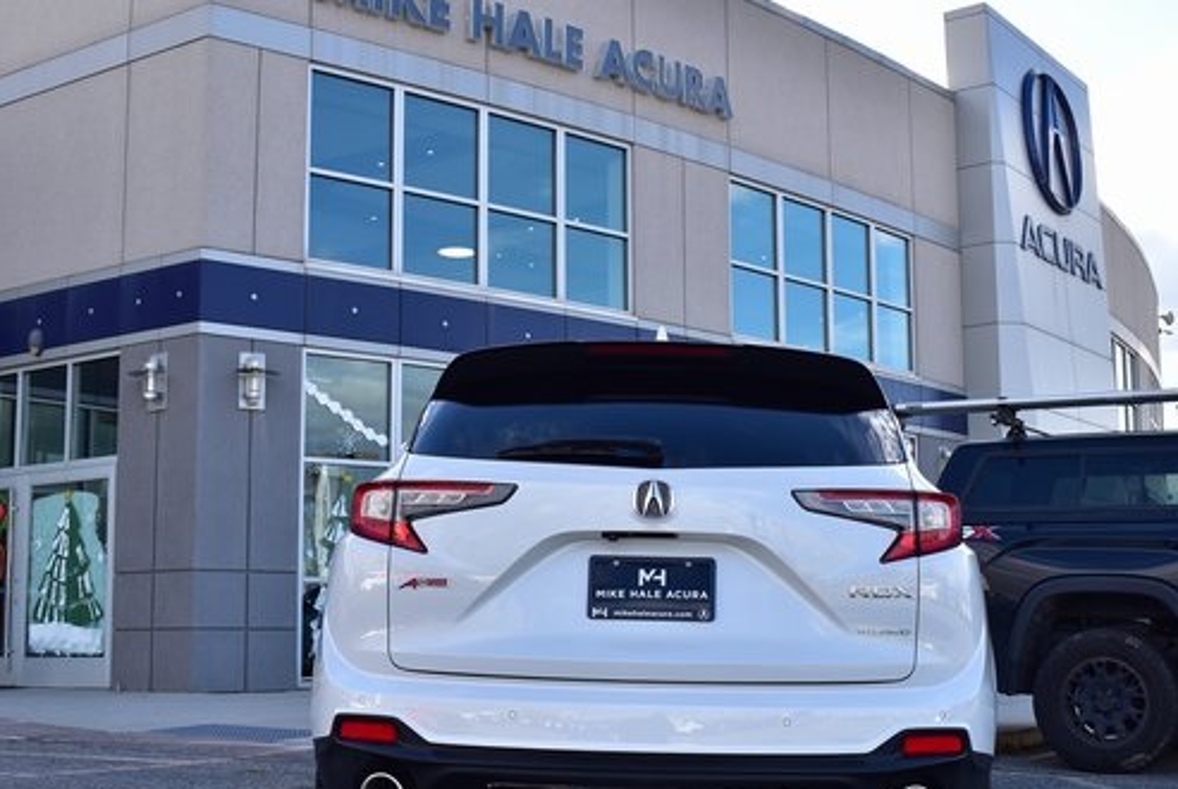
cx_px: 648
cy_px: 435
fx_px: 1594
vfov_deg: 27.8
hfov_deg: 40.5
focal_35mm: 49
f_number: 6.3
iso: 100
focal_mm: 25
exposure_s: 1/160
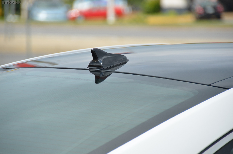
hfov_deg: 6.9
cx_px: 116
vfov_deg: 4.6
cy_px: 77
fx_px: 1938
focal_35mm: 300
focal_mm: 200
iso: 400
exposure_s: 1/1600
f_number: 5.6
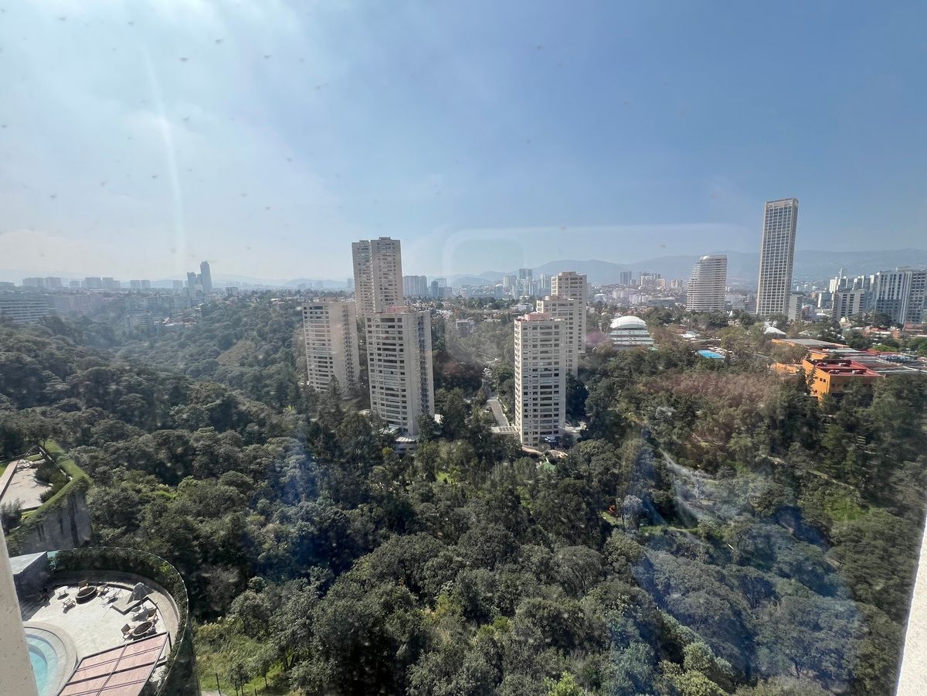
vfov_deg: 89.9
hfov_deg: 106.2
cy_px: 348
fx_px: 348
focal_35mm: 13
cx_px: 464
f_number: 1.8
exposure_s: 1/1783
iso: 32
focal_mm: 1.57
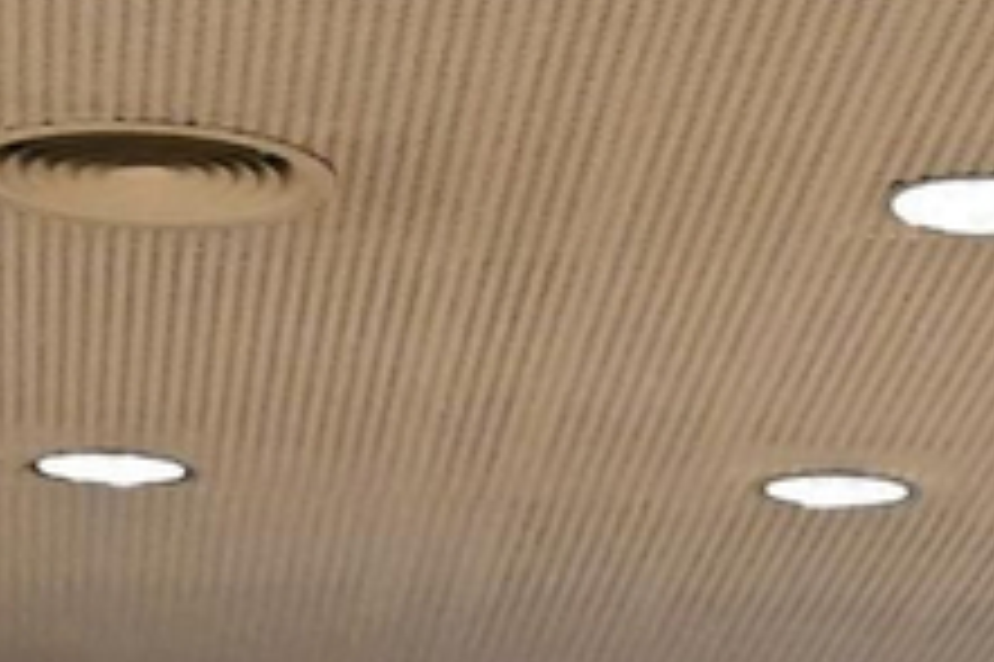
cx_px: 1466
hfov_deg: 8.6
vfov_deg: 5.5
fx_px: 6451
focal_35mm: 234
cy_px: 2094
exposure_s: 1/100
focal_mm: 21.5
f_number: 5
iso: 4000
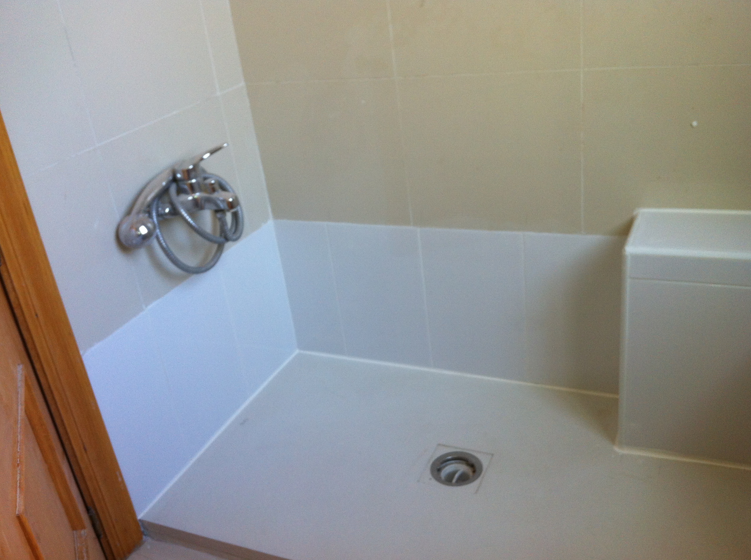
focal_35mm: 36
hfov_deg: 51.4
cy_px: 278
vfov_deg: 39.6
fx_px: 780
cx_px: 375
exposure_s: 1/40
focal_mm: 3.85
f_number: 2.8
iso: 80
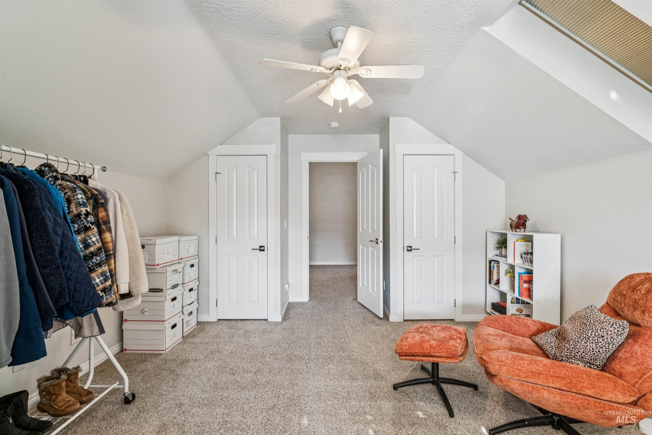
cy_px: 218
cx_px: 326
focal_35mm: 16
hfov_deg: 95.0
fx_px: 299
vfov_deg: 72.1
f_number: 13
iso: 400
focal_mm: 16.5
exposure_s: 1/5
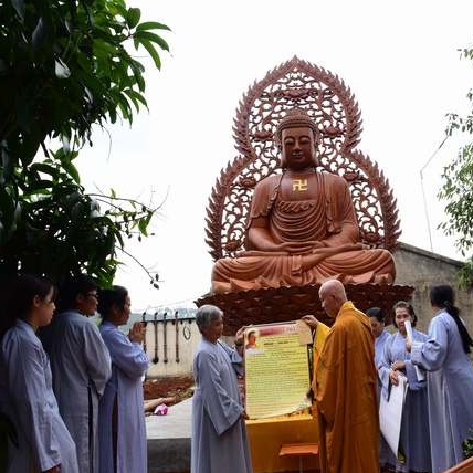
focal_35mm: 31
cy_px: 239
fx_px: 479
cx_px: 296
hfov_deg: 52.0
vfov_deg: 52.5
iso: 400
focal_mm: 24
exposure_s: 1/100
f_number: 13
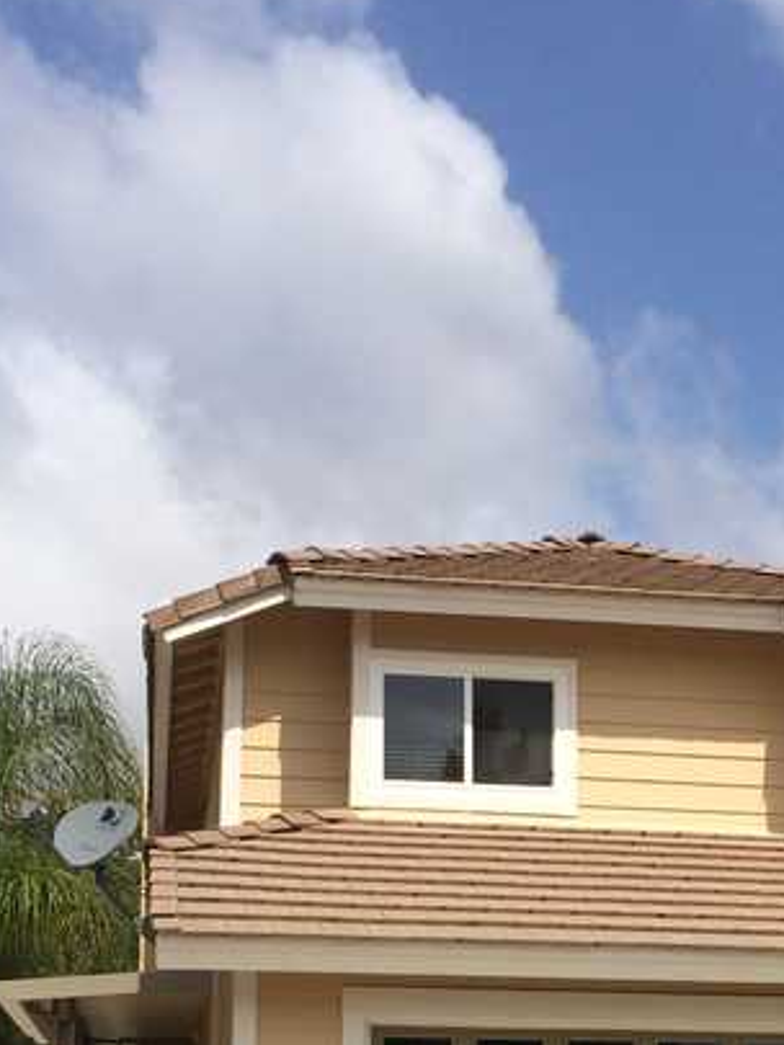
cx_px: 609
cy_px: 965
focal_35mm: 74
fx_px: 2233
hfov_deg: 19.7
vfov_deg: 25.4
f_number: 2.2
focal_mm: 4.12
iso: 40
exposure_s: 1/4115
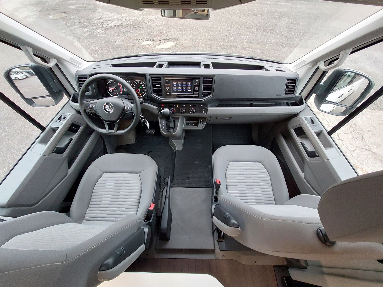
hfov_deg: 106.2
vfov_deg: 89.9
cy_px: 144
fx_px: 144
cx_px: 192
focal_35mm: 13
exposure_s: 1/50
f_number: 2.2
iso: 400
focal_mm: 1.74
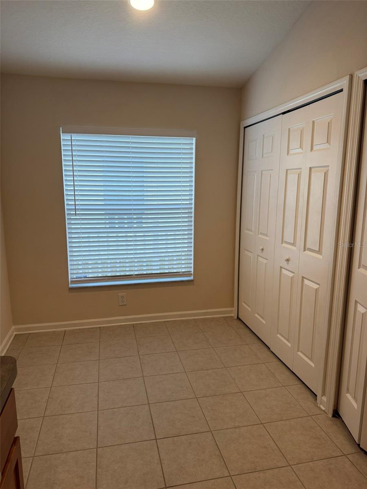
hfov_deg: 56.8
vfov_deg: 71.6
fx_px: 339
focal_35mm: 24
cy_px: 244
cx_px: 184
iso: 200
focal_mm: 6.76
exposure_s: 1/121
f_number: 1.78
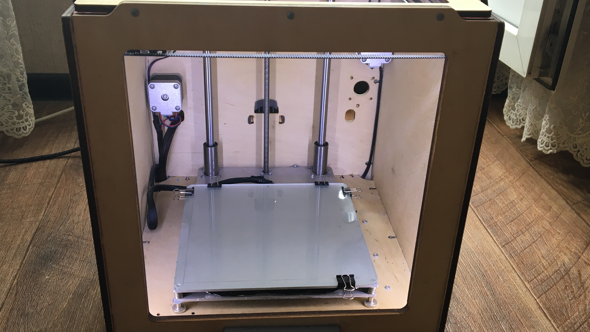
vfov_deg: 30.4
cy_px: 174
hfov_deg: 51.6
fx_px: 610
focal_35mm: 39
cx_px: 291
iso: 25
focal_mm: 4.15
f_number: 2.2
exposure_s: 1/33
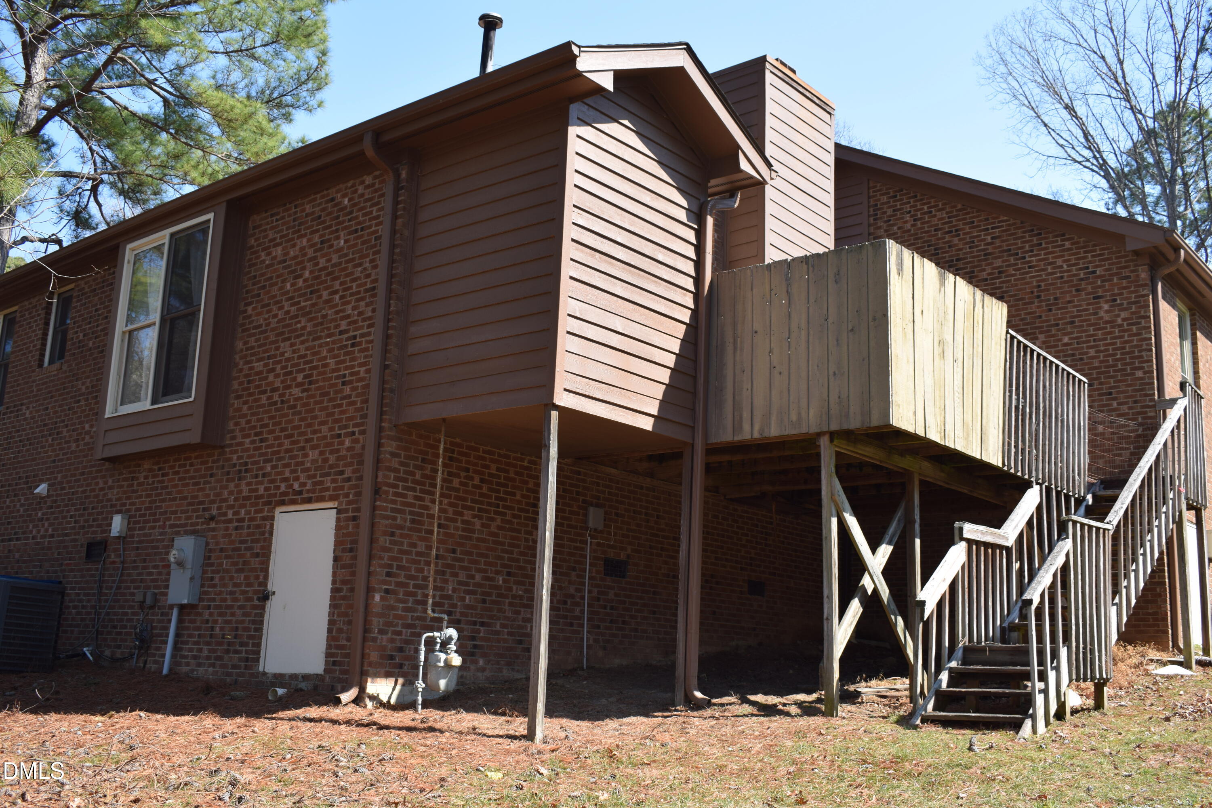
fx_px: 1212
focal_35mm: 36
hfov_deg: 53.1
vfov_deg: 36.9
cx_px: 606
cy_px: 404
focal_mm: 24
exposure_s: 1/160
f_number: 6.3
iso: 100
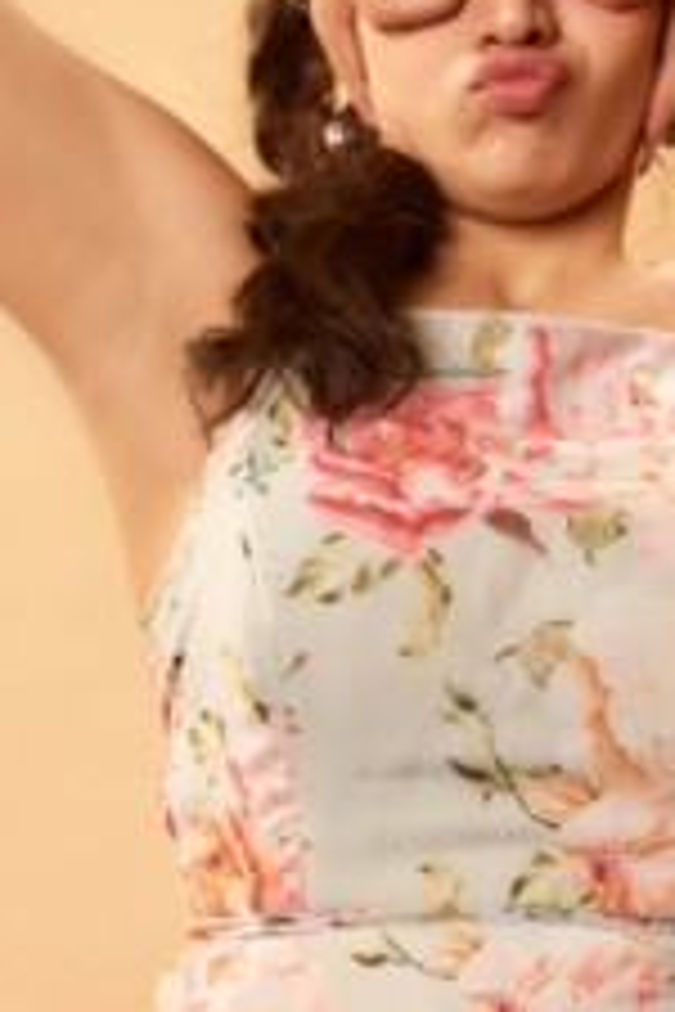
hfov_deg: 13.7
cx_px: 452
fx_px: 2812
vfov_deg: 20.4
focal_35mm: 100
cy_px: 486
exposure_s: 1/200
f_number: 6.7
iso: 1250
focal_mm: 45
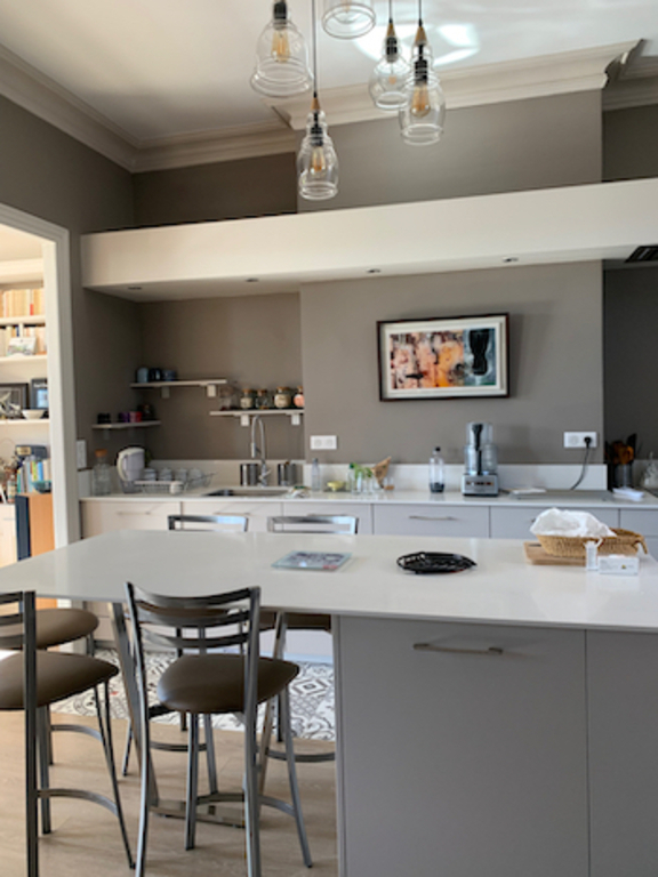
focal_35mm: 26
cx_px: 329
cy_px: 438
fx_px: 659
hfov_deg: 53.1
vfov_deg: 67.3
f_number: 1.8
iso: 100
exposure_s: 1/86
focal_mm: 4.25
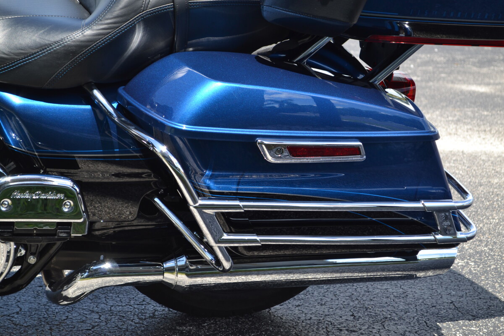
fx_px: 1155
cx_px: 252
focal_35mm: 82
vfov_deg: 16.6
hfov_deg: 24.6
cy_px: 168
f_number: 6.3
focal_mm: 55
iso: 100
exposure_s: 1/160
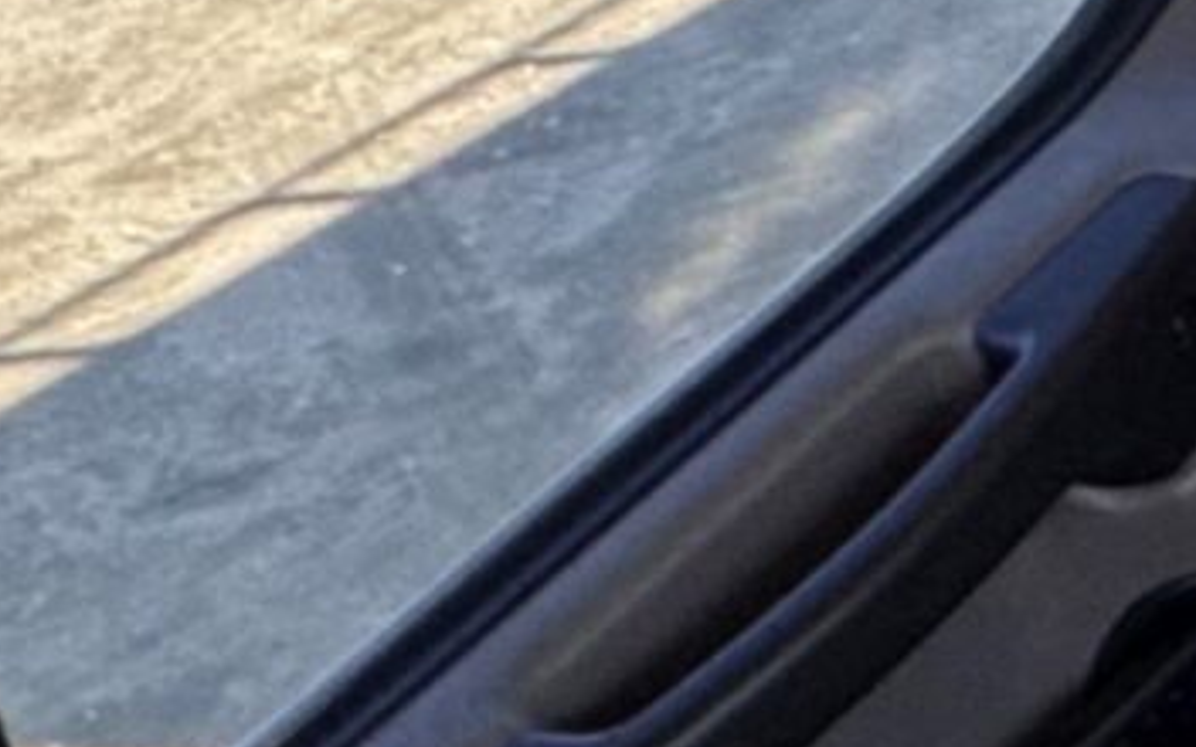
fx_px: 3520
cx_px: 3371
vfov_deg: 12.0
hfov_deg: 12.1
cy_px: 3
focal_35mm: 108
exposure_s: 1/99
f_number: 2.2
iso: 125
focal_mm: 2.22
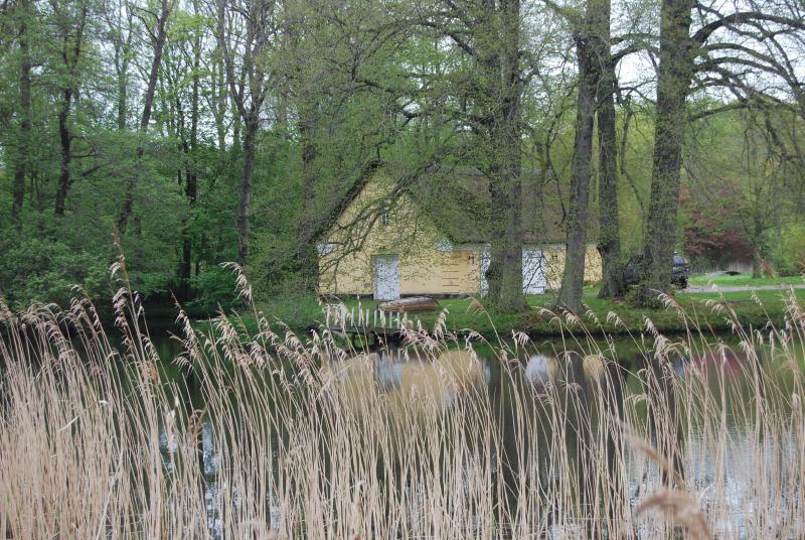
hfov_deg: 29.2
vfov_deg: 19.8
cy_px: 270
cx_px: 402
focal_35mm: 69
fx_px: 1545
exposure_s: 1/160
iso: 400
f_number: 5.3
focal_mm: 46
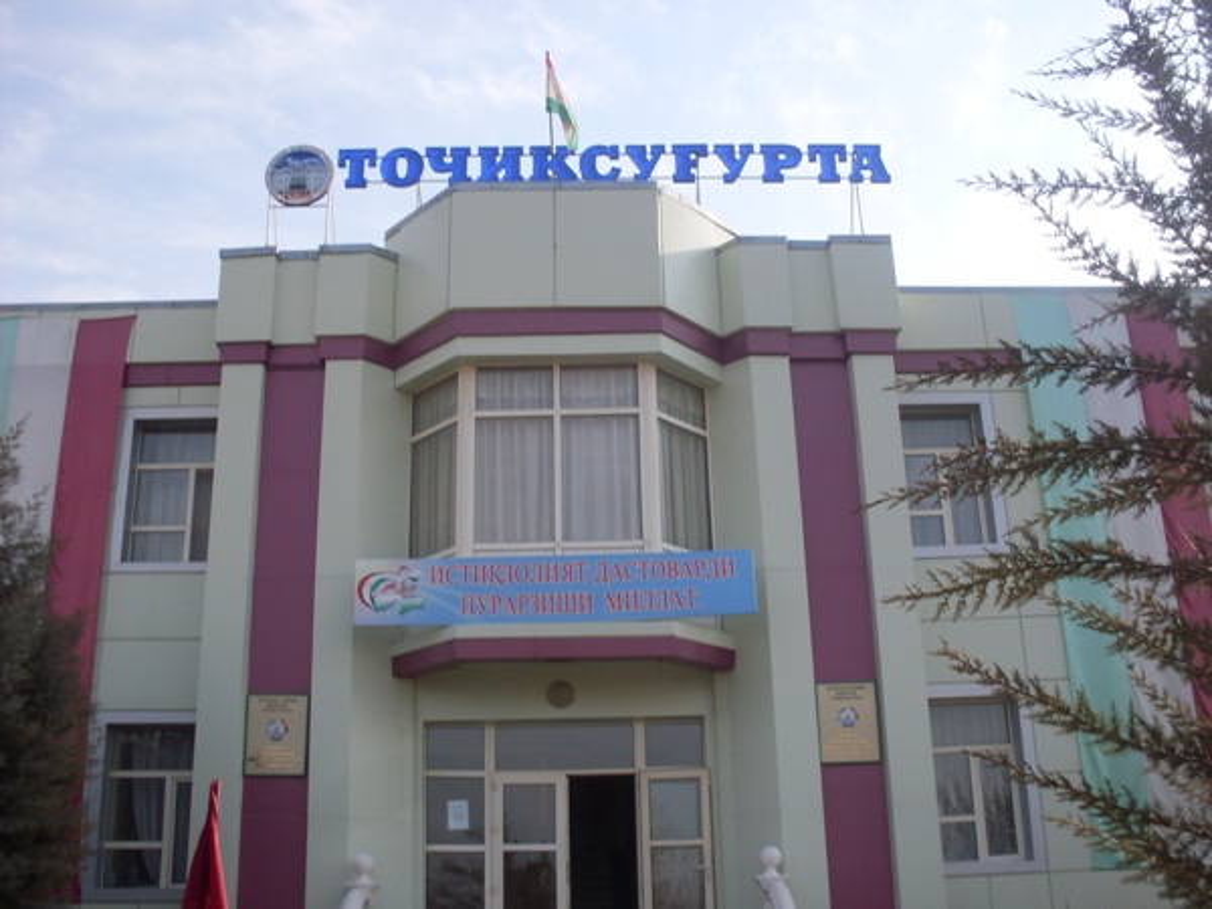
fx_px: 1330
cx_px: 606
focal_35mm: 38
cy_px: 454
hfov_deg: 49.0
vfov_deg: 37.7
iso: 80
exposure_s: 1/125
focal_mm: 6.3
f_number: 8.4
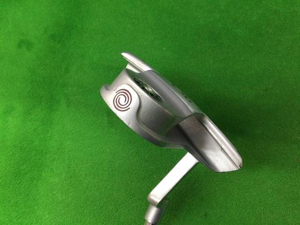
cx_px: 150
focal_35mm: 31
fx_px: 269
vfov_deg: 45.4
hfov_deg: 58.4
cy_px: 112
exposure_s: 1/30
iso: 100
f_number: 2.4
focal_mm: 3.3
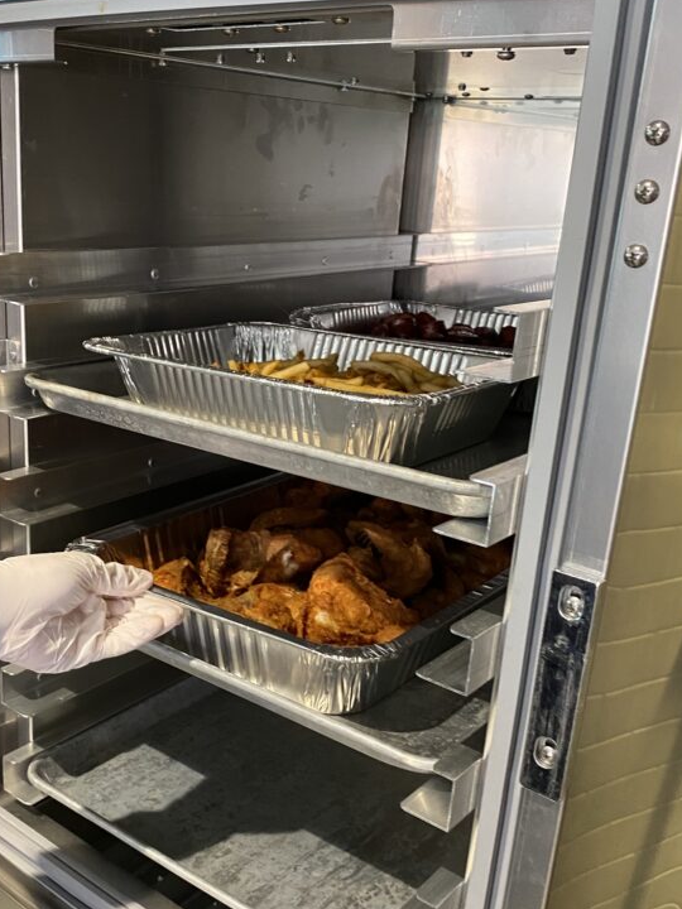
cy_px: 487
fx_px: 972
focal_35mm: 37
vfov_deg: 50.1
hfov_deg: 38.4
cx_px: 250
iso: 400
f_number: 1.8
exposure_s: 1/60
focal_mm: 4.25
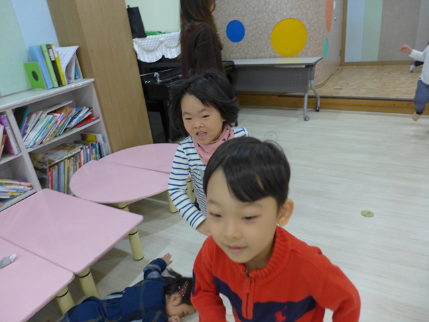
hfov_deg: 71.6
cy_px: 161
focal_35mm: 24
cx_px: 214
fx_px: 297
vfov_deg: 56.8
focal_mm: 4.7
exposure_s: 1/250
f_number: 1.4
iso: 250
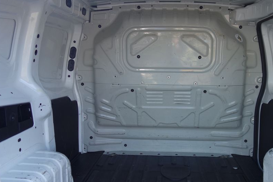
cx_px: 160
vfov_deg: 36.7
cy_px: 112
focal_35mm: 36
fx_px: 273
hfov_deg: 52.9
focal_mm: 10.4
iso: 125
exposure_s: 1/320
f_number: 1.8
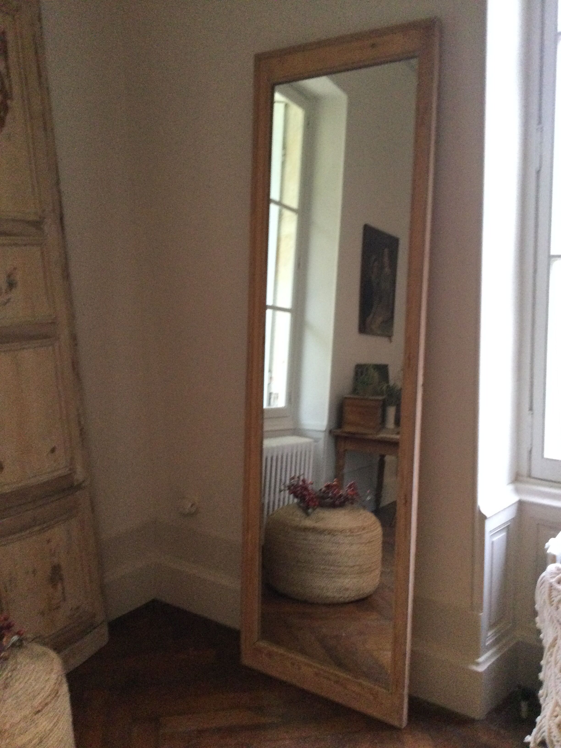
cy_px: 374
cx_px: 280
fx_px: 670
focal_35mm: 31
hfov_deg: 45.4
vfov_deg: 58.4
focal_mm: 3.3
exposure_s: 1/33
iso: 200
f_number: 2.4
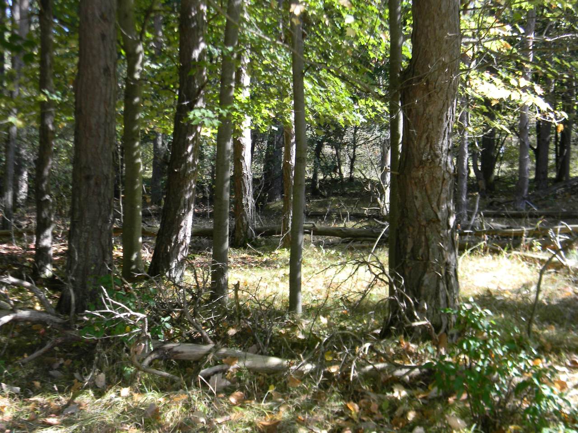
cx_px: 289
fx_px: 785
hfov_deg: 40.4
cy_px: 216
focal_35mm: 47
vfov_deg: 30.9
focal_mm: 8.6
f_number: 3.9
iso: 80
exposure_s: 1/61.1
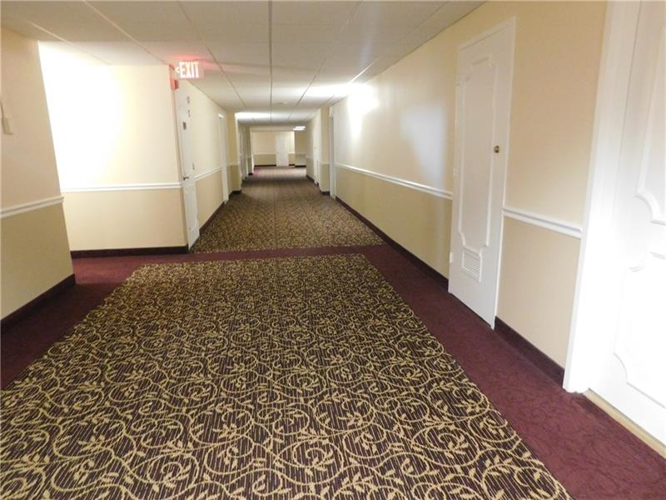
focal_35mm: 23
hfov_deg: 73.9
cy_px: 250
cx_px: 333
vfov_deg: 58.9
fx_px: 443
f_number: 3
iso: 640
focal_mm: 4
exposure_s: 1/8
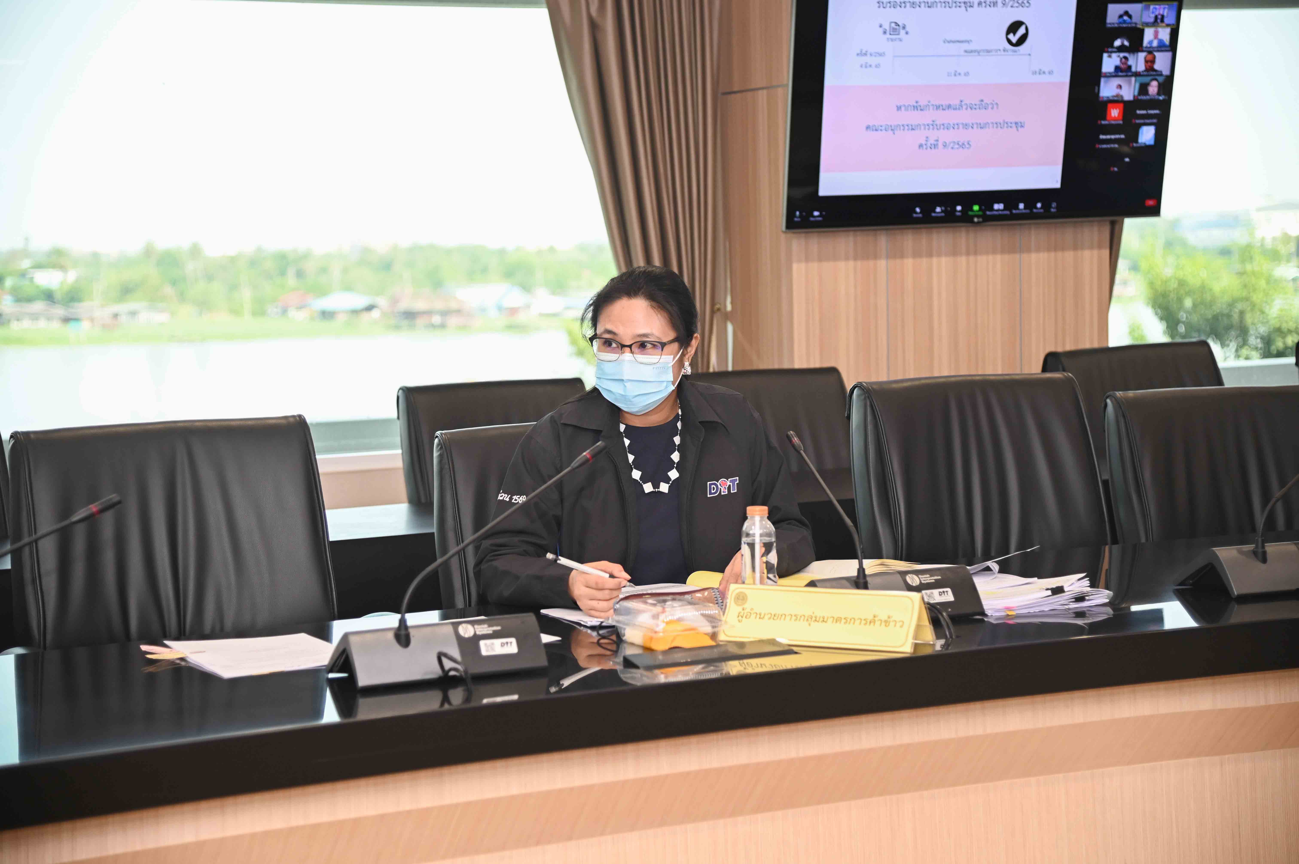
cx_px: 650
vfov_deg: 20.6
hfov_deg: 30.5
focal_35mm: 66
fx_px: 2380
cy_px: 432
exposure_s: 1/320
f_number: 4
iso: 1600
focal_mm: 66
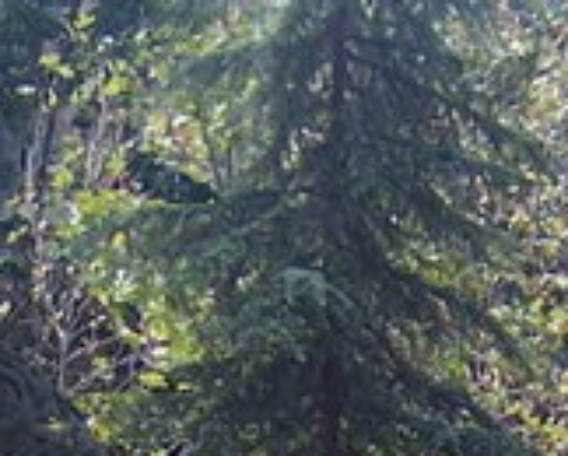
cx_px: -119
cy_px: 1235
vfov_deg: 6.5
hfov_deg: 8.6
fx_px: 3736
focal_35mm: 222
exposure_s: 1/180
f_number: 3
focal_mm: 6
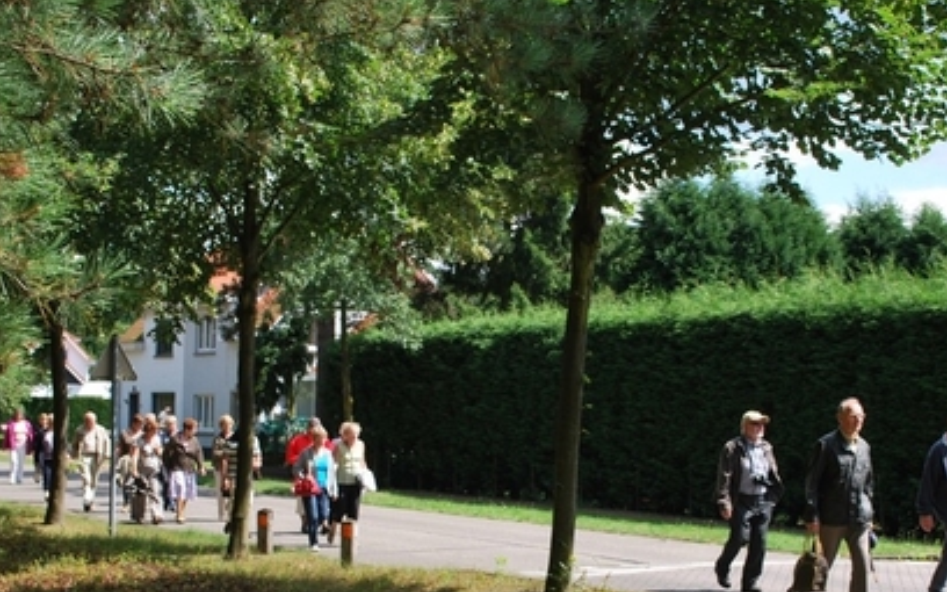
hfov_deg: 32.4
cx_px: 545
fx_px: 1626
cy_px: 424
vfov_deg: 20.5
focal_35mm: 63
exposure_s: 1/160
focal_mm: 28
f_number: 6.3
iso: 100
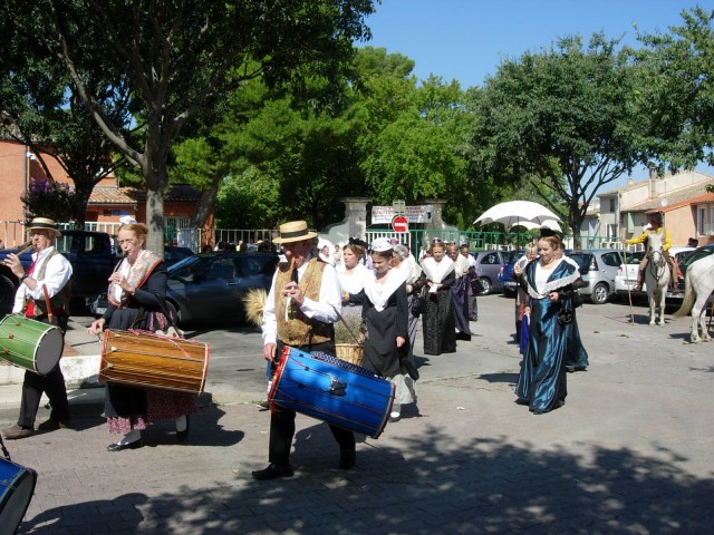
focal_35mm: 38
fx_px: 784
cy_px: 268
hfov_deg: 49.0
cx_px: 357
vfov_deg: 37.7
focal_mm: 7.8
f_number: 4.8
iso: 64
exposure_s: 1/609
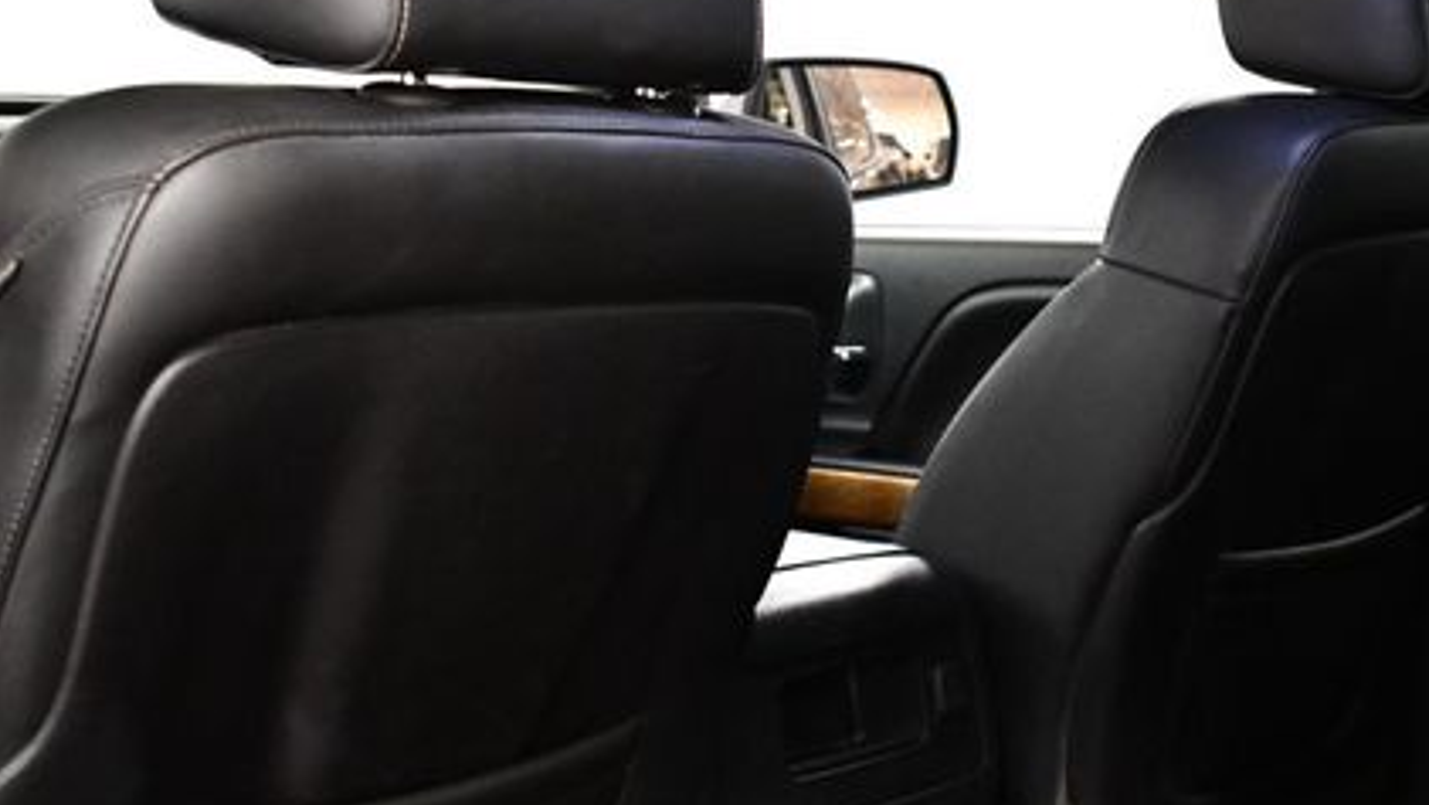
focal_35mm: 67
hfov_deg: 31.4
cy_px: 296
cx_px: 703
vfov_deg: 18.0
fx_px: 2539
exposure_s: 1/60
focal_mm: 21
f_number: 3.8
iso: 3200
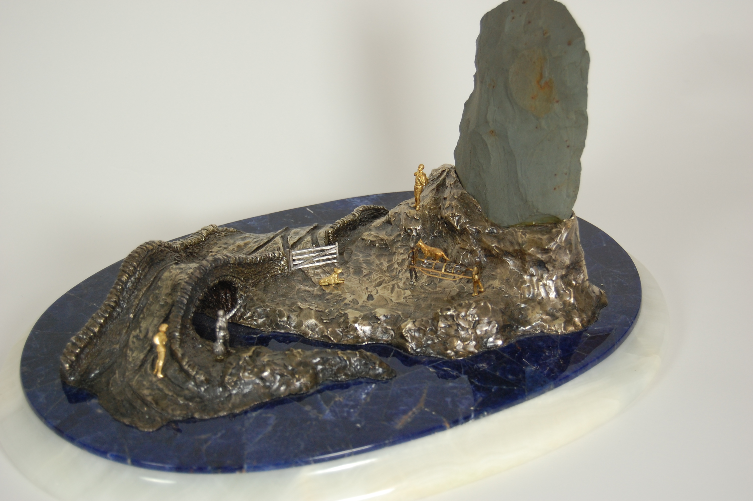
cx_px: 376
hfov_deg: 35.1
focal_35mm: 57
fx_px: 1191
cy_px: 250
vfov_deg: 23.7
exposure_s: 1/50
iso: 400
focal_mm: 38
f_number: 5
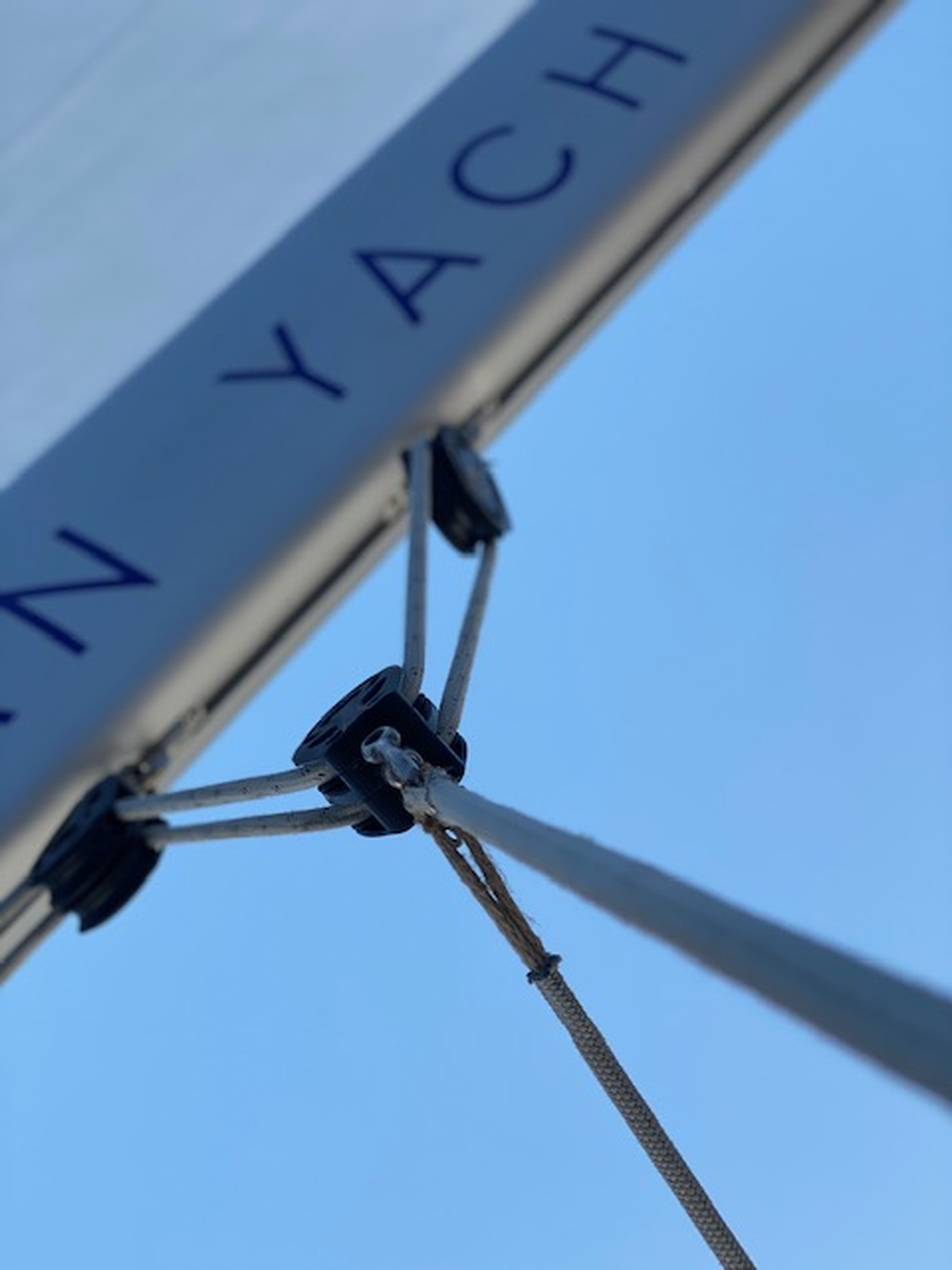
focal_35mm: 52
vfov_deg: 36.8
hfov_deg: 28.0
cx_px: 476
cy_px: 635
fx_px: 1907
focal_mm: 6
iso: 20
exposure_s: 1/2398
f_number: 2
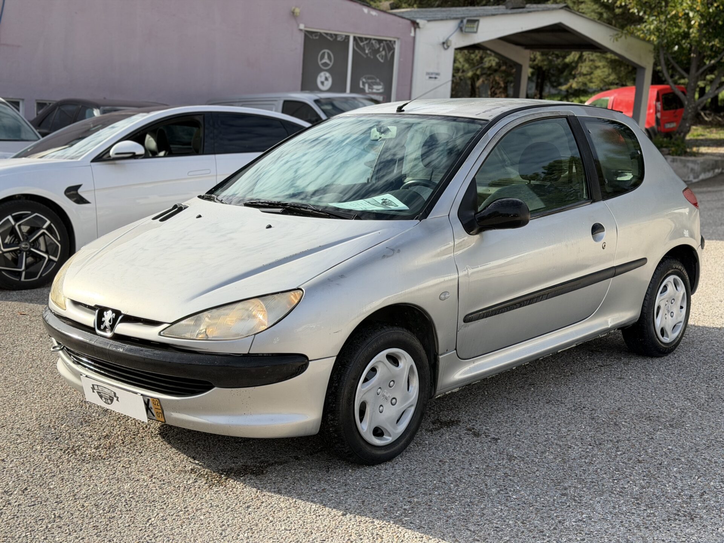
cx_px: 362
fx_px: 1004
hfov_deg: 39.7
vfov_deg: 30.3
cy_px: 272
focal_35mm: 48
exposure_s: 1/2415
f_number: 1.78
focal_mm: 6.76
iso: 100
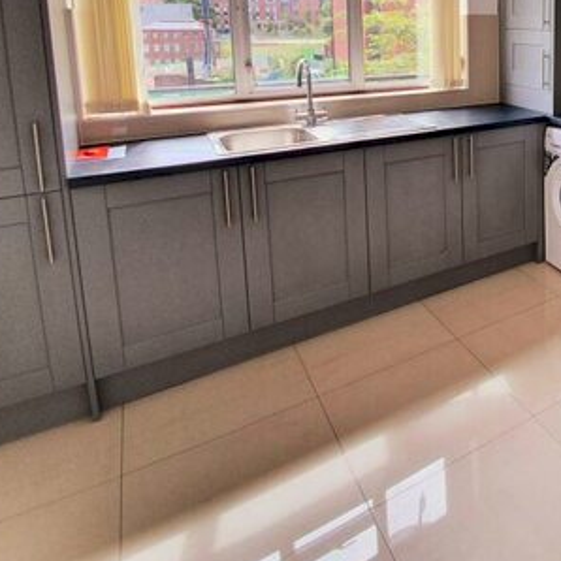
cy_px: 91
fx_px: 495
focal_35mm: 27
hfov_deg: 49.9
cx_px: 540
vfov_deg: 53.9
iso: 50
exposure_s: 1/130
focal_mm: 1.8
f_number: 2.2
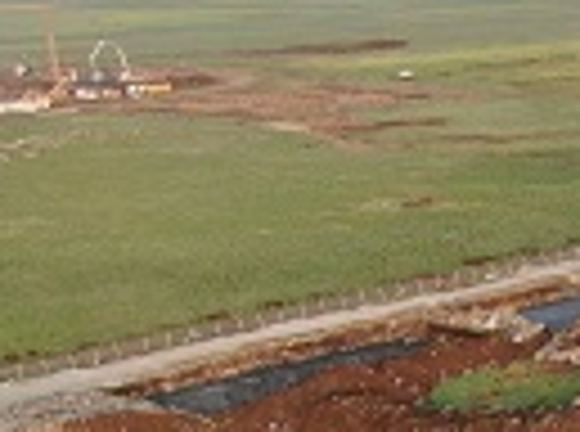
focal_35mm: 112
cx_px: 1259
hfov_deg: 14.0
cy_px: 450
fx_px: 1871
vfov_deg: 13.0
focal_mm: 4.39
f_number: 2.8
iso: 100
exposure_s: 1/200
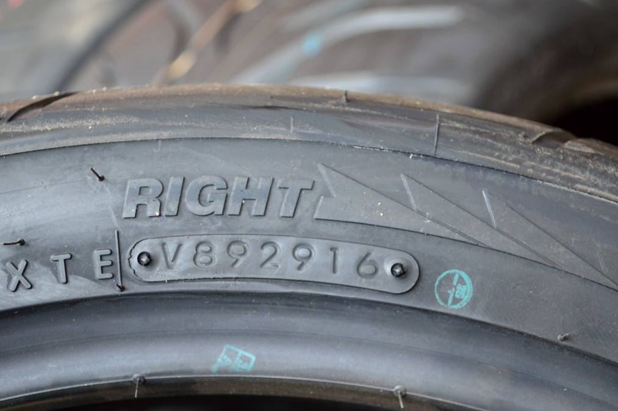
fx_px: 1115
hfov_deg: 31.0
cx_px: 308
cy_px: 224
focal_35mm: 65
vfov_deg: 20.9
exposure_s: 1/30
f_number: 5
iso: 320
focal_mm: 38
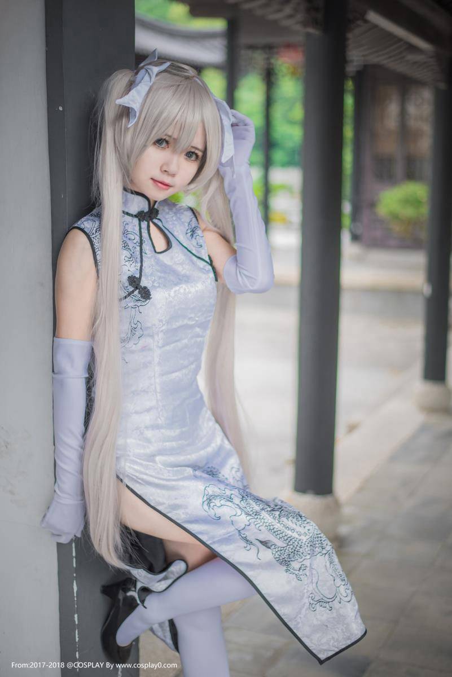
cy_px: 338
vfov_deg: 39.6
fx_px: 941
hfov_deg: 27.0
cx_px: 226
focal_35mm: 50
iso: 400
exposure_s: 1/200
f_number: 1.8
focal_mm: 50
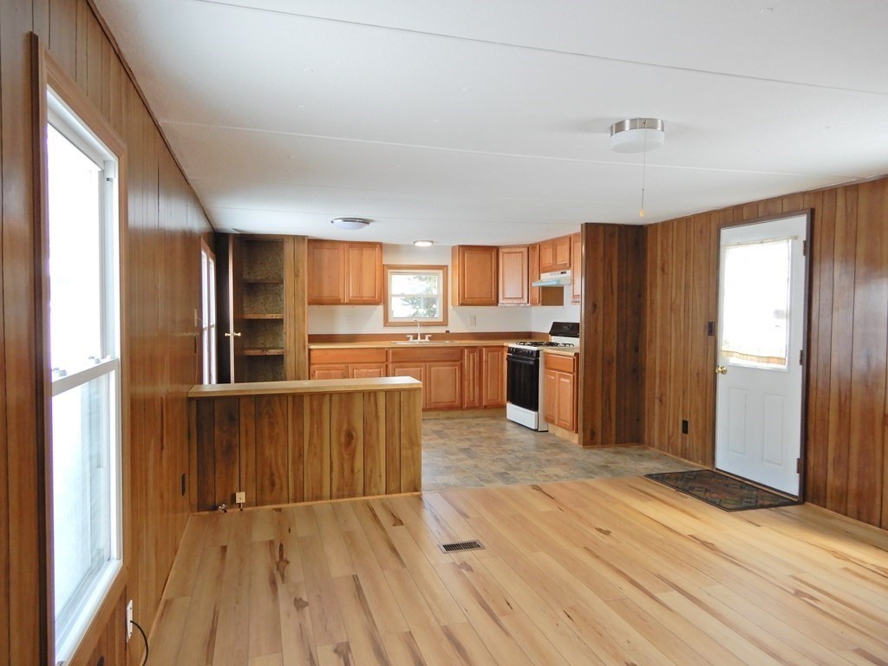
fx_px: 616
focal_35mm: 24
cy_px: 333
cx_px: 444
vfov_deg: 56.8
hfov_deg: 71.6
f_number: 3.4
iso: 200
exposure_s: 1/30
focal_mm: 4.3
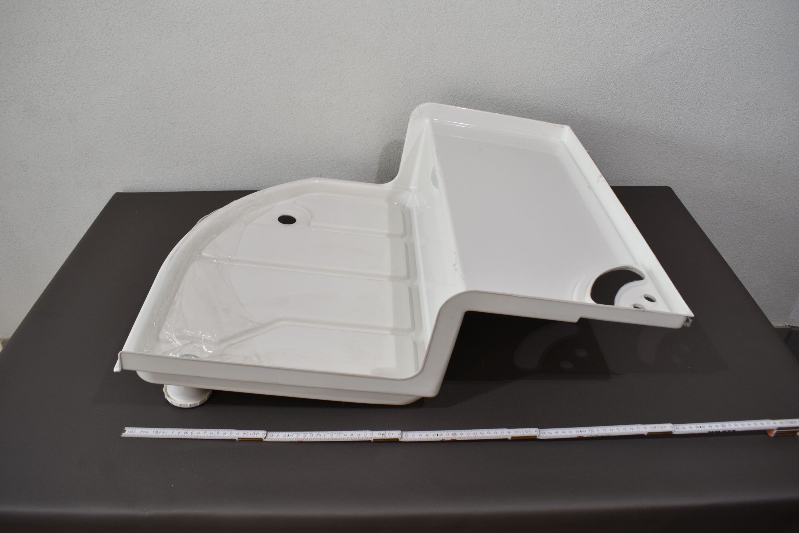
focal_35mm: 27
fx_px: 599
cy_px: 266
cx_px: 400
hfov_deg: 67.4
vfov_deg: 47.9
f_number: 5.6
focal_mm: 18
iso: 320
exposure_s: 1/125
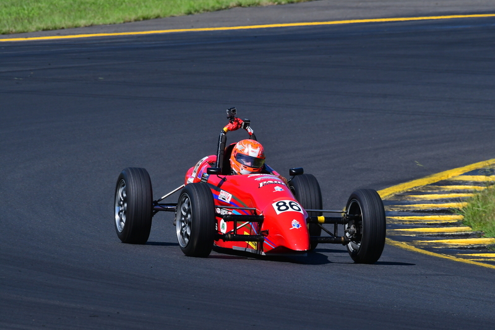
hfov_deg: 3.1
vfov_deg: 2.0
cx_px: 248
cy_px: 165
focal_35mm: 675
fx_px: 9279
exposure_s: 1/640
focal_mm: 450
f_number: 11
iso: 400
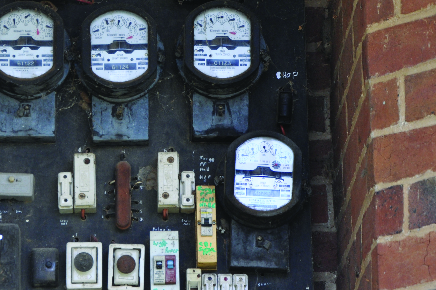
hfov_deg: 10.9
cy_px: 128
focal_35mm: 188
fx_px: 2274
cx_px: 130
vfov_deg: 7.3
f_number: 5.3
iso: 400
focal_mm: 62
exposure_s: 1/60
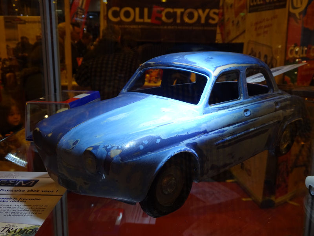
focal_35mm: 37
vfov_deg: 38.7
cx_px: 157
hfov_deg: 50.1
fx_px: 336
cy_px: 118
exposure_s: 1/40
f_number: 4
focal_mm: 6.37
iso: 100
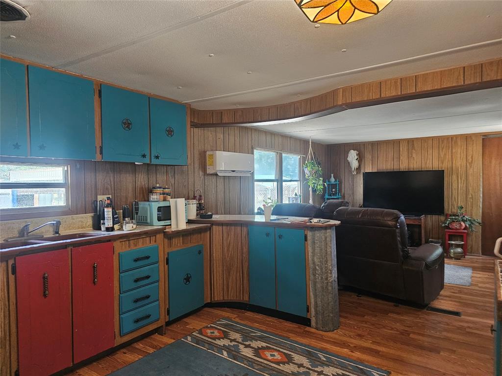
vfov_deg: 58.9
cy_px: 188
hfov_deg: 73.9
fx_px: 334
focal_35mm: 23
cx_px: 251
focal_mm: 6.3
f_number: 1.7
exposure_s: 1/120
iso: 1000
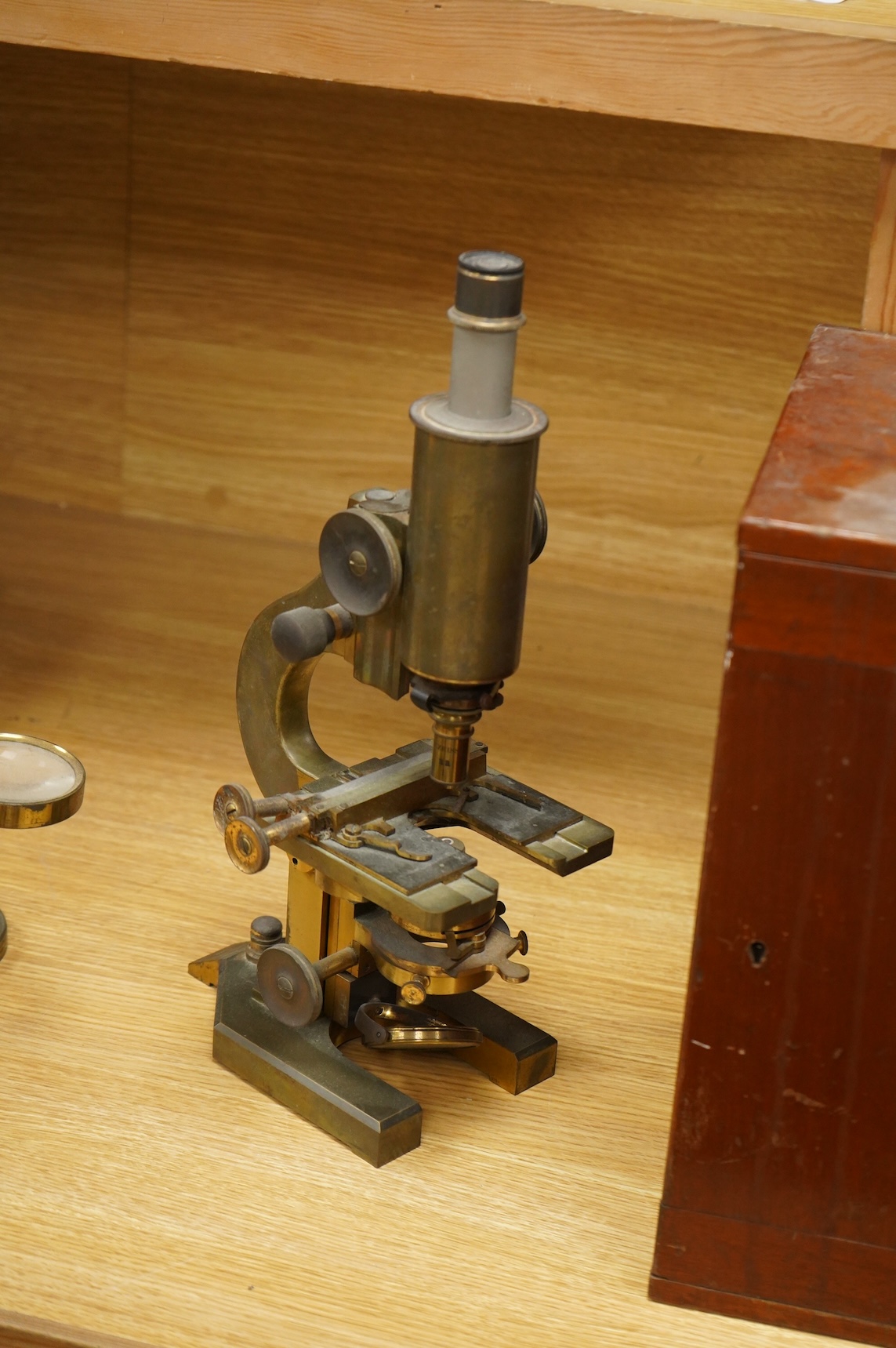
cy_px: 674
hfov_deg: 19.4
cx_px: 448
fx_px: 2618
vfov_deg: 28.9
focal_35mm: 70
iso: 4000
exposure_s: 1/200
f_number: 5.6
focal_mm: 70
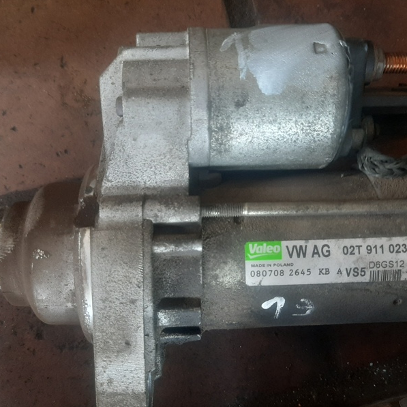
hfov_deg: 51.1
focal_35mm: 32
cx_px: 204
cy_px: 203
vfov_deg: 51.1
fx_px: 426
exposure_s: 1/50
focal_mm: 3.93
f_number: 1.7
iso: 200
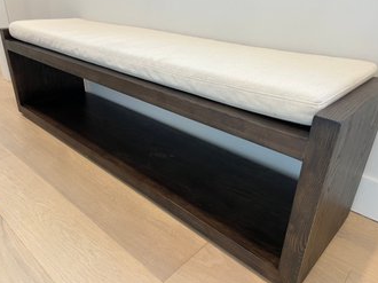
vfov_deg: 51.3
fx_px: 295
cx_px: 185
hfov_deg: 65.4
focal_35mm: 27
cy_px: 139
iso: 125
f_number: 1.5
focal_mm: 5.7
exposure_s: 1/60
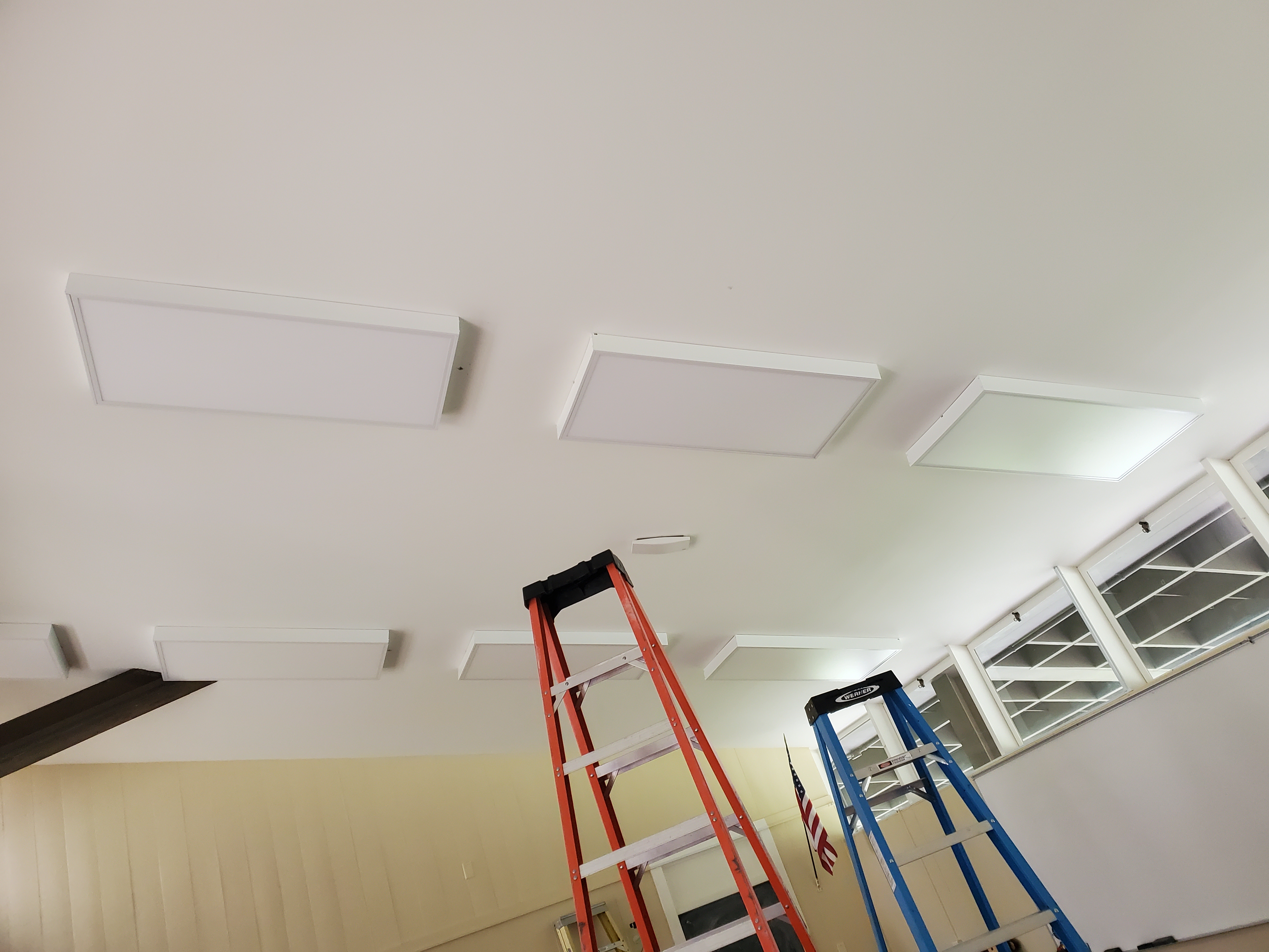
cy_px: 476
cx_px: 634
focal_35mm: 26
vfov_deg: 53.1
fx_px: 953
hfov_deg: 67.3
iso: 250
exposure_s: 1/60
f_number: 2.4
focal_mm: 4.3
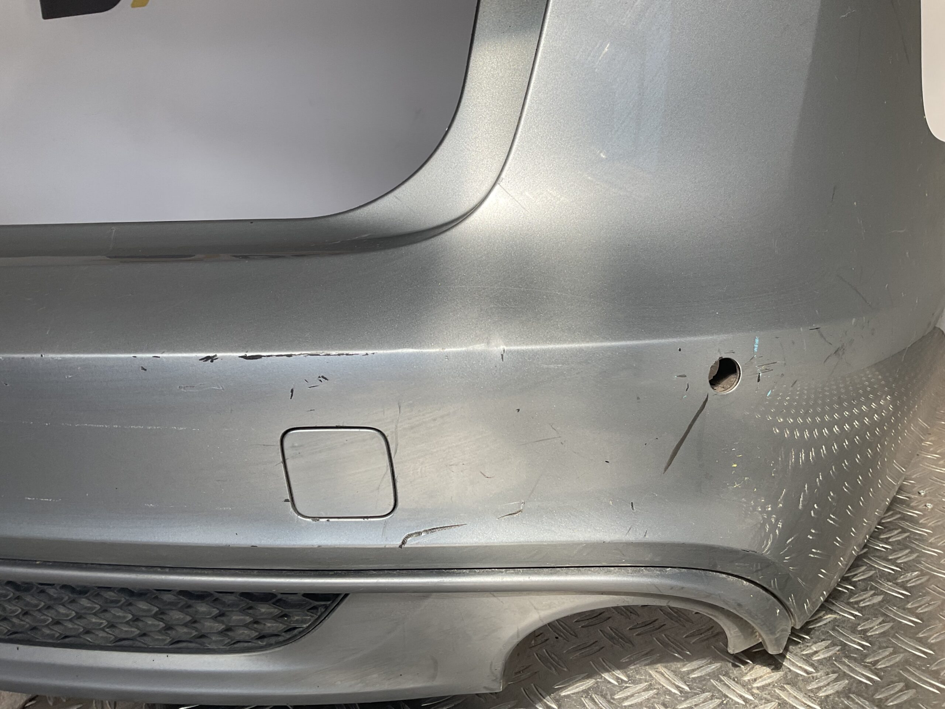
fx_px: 792
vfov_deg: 48.2
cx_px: 472
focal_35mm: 29
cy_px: 354
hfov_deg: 61.7
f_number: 1.8
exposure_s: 1/551
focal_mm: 3
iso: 16
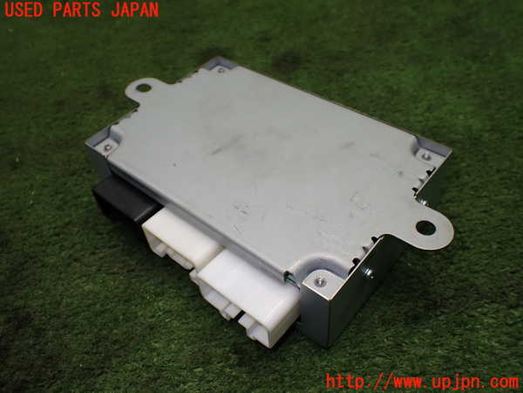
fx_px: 453
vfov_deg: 46.8
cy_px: 196
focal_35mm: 30
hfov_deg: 60.0
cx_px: 262
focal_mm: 5.4
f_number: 2.3
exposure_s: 1/125
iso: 200
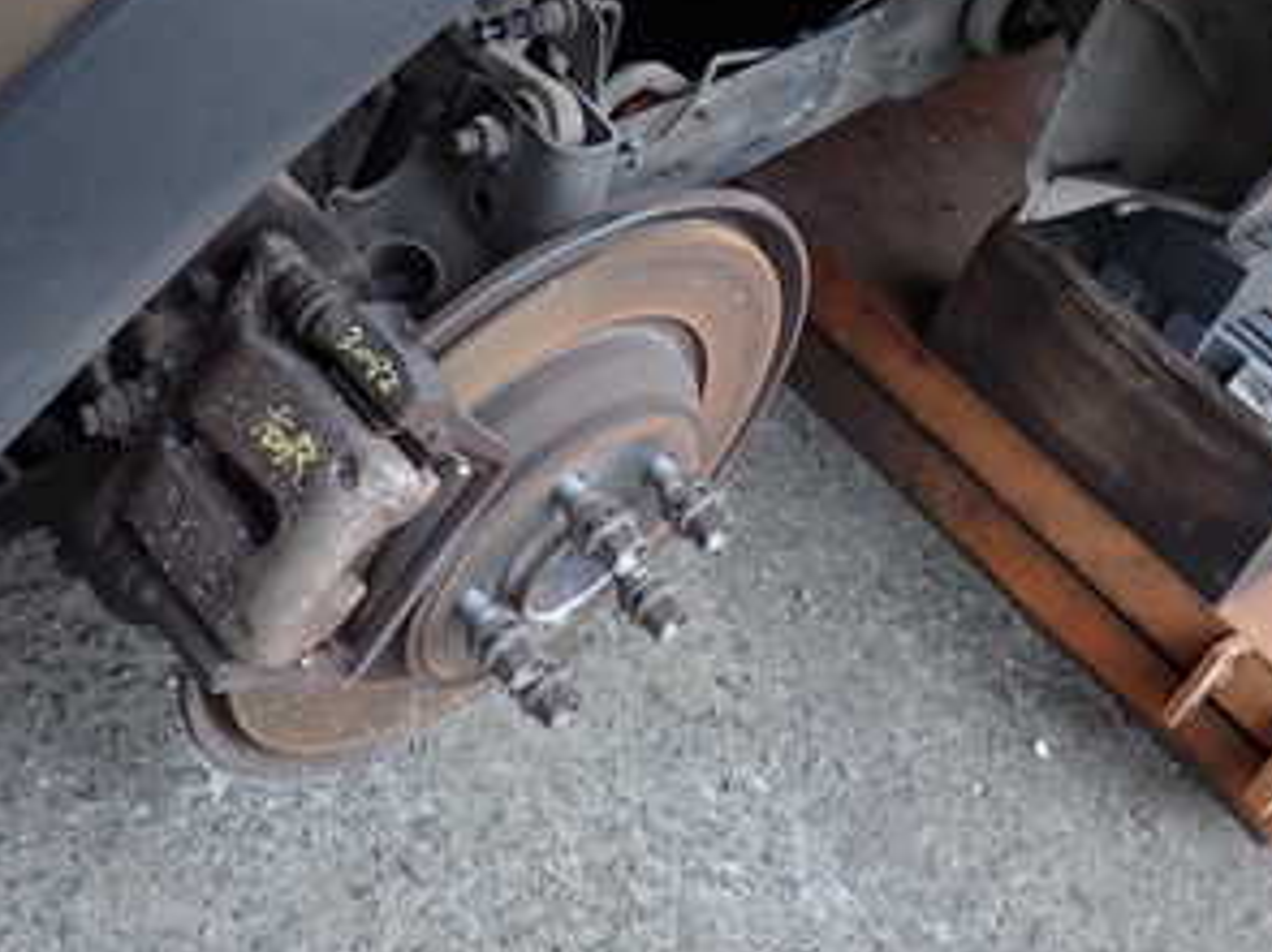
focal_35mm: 61
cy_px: 112
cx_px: 492
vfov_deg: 23.4
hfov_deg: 31.6
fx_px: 2241
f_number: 3.2
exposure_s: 1/160
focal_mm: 5.4
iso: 100
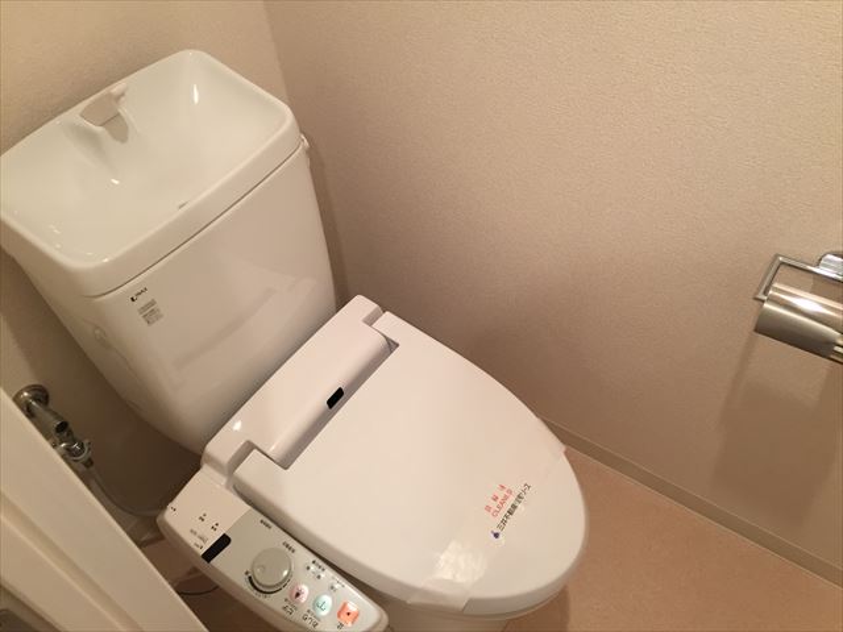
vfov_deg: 48.2
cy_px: 316
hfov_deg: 61.7
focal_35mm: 29
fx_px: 706
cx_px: 422
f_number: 2.2
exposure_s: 1/33
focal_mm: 4.15
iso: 80
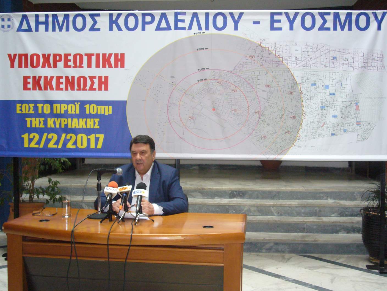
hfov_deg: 44.8
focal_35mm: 42
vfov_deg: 34.3
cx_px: 194
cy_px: 146
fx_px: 470
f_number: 3.3
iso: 250
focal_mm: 6.9
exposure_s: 1/30
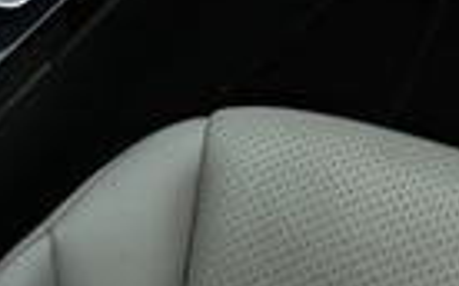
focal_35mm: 89
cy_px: -299
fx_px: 1112
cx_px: -27
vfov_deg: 12.7
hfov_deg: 22.2
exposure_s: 1/245
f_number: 1.7
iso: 10
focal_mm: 6.3
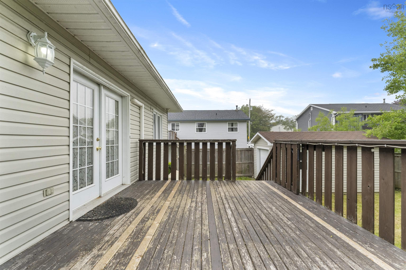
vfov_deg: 81.2
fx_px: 158
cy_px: 135
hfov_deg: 104.3
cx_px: 203
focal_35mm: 14
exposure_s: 1/1000
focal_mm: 14
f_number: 5.6
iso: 1000
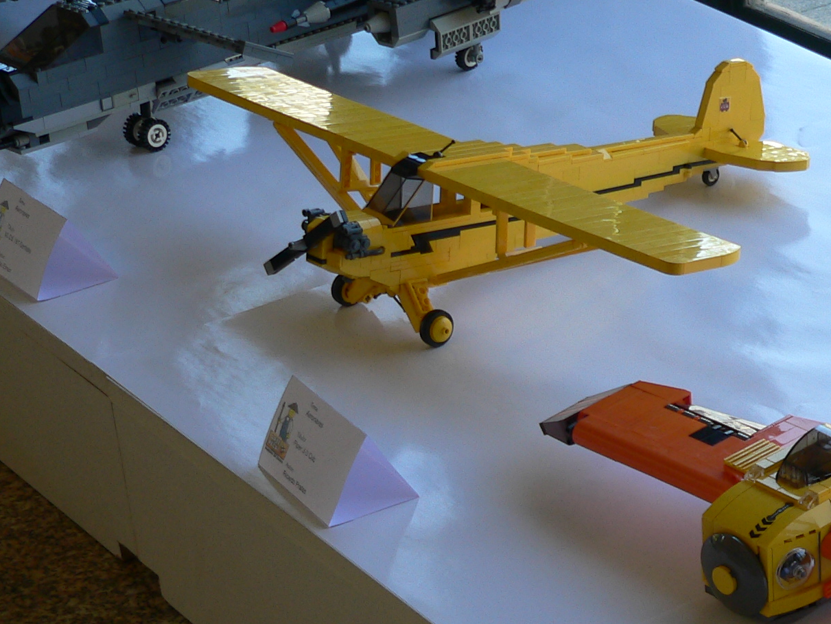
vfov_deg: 13.2
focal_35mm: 112
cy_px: 511
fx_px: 2689
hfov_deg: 17.1
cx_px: 871
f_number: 2.8
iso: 80
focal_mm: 8.8
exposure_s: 1/100
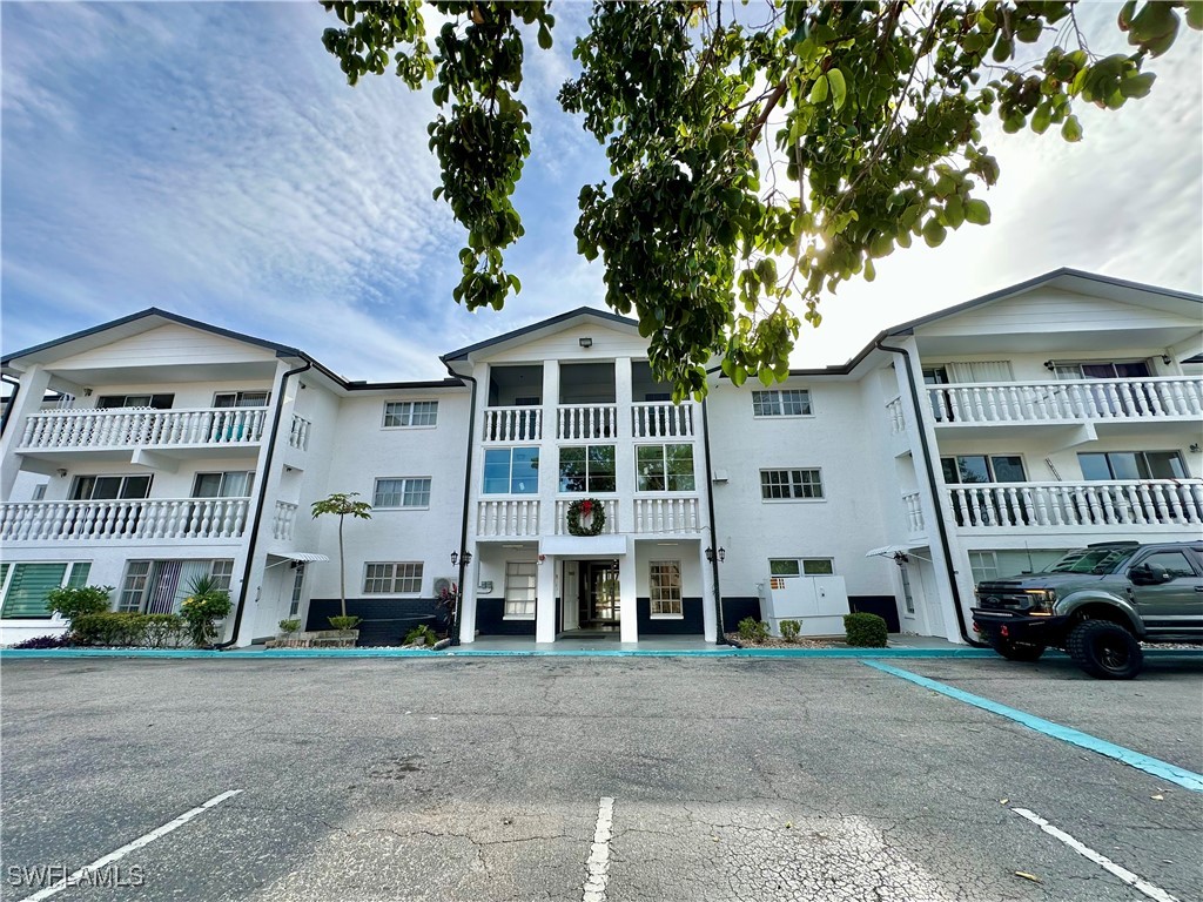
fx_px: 487
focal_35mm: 14
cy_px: 451
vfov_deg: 85.7
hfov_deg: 102.1
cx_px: 602
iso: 50
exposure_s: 1/1182
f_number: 2.2
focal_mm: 2.22
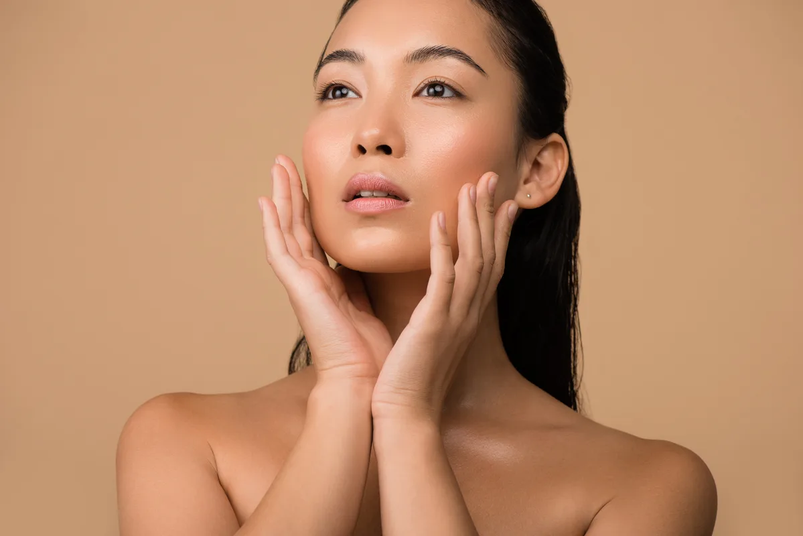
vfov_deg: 13.0
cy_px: 268
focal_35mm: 105
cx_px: 402
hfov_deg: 19.5
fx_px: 2343
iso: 80
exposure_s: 1/200
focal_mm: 105
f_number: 8
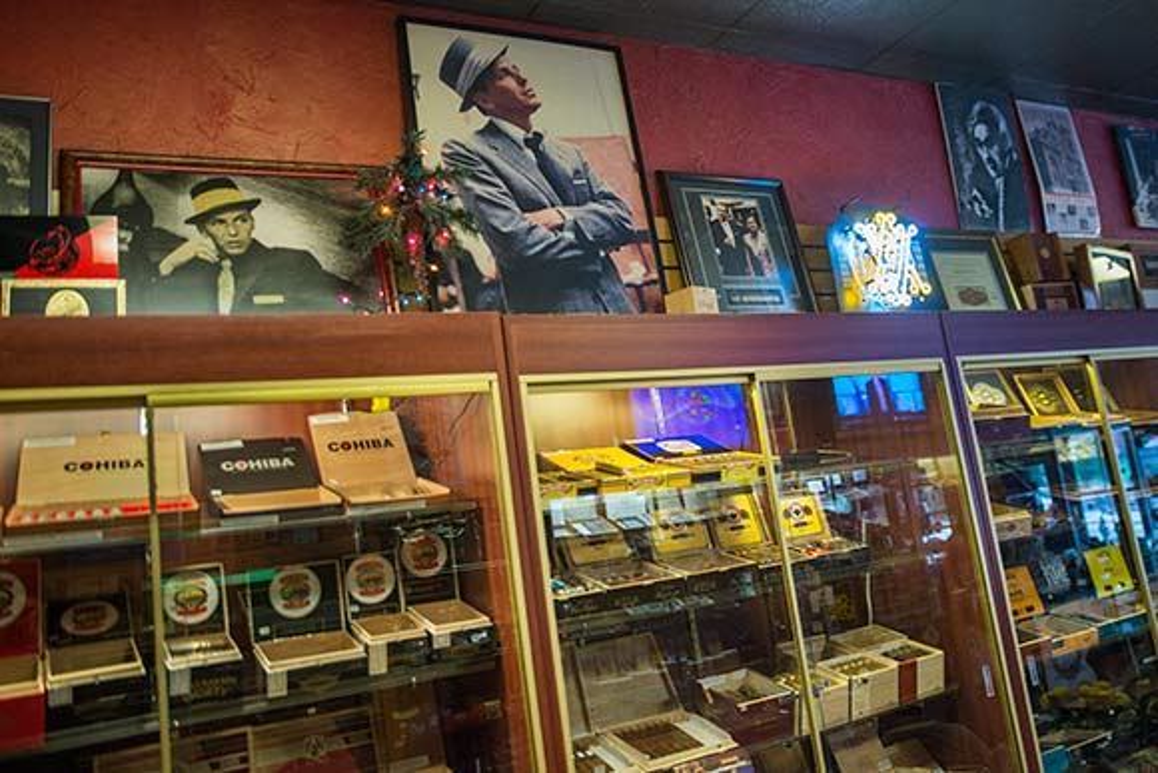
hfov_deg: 73.7
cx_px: 579
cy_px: 386
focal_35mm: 24
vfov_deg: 53.2
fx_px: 772
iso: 1250
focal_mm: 24
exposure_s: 1/125
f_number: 2.8
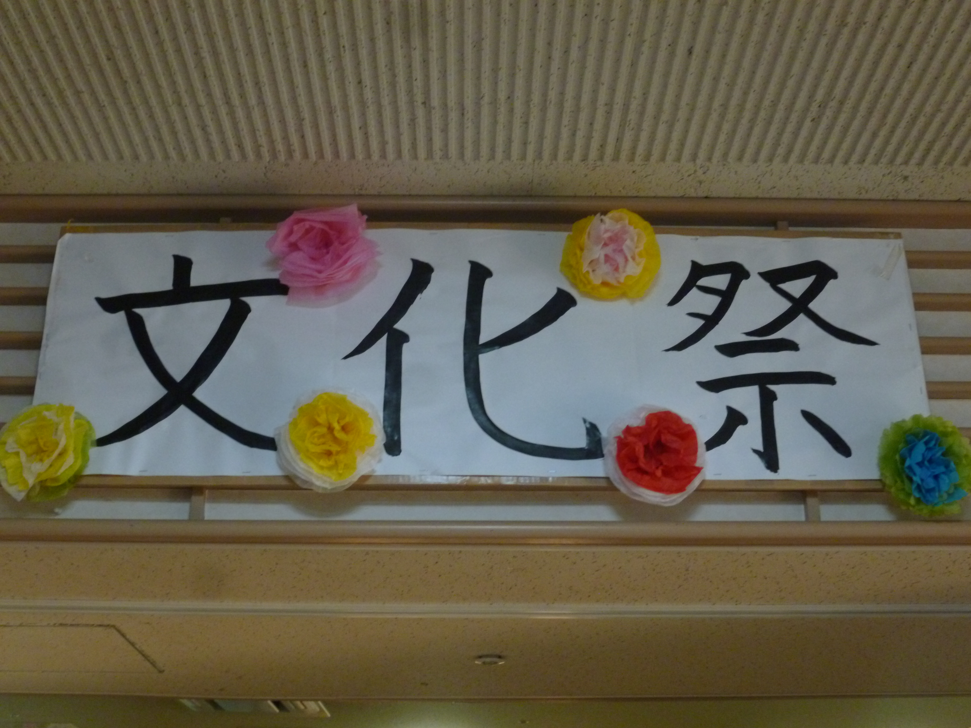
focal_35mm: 45
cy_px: 364
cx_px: 486
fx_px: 1262
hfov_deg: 42.1
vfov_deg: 32.2
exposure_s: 1/30
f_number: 3.9
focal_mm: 8
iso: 400
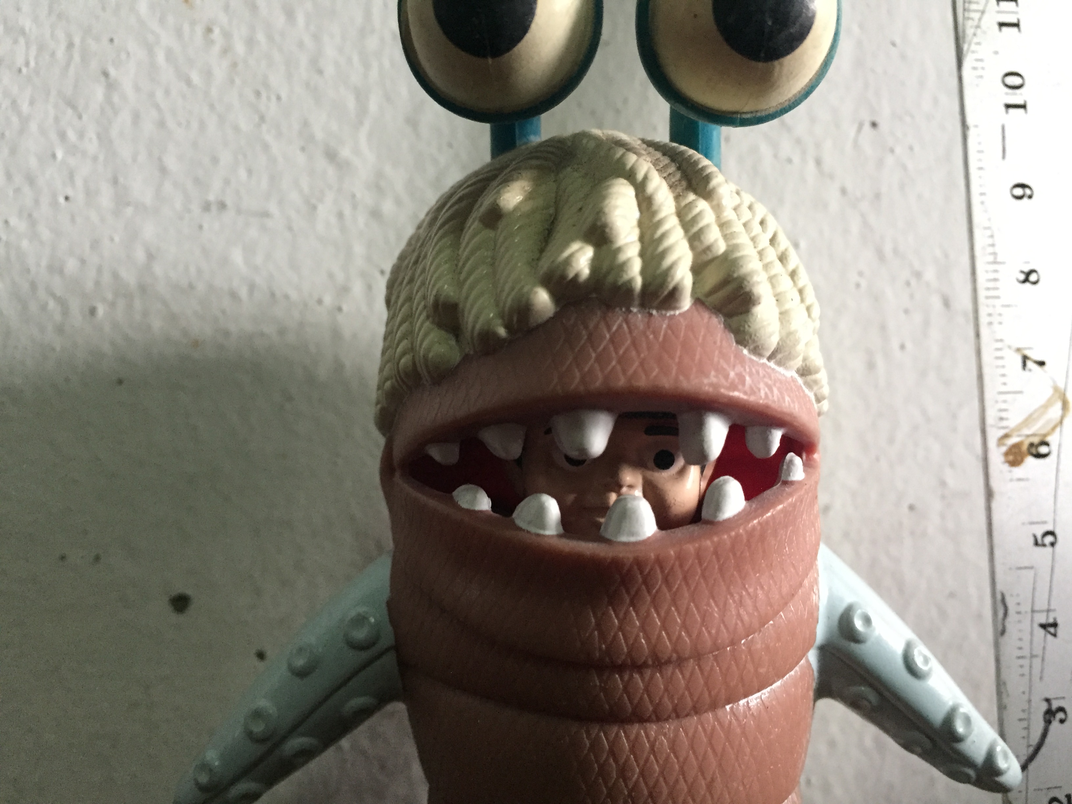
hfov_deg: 61.7
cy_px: 402
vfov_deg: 48.2
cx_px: 536
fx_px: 898
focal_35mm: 29
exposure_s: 1/25
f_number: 2.2
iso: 250
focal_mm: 4.15
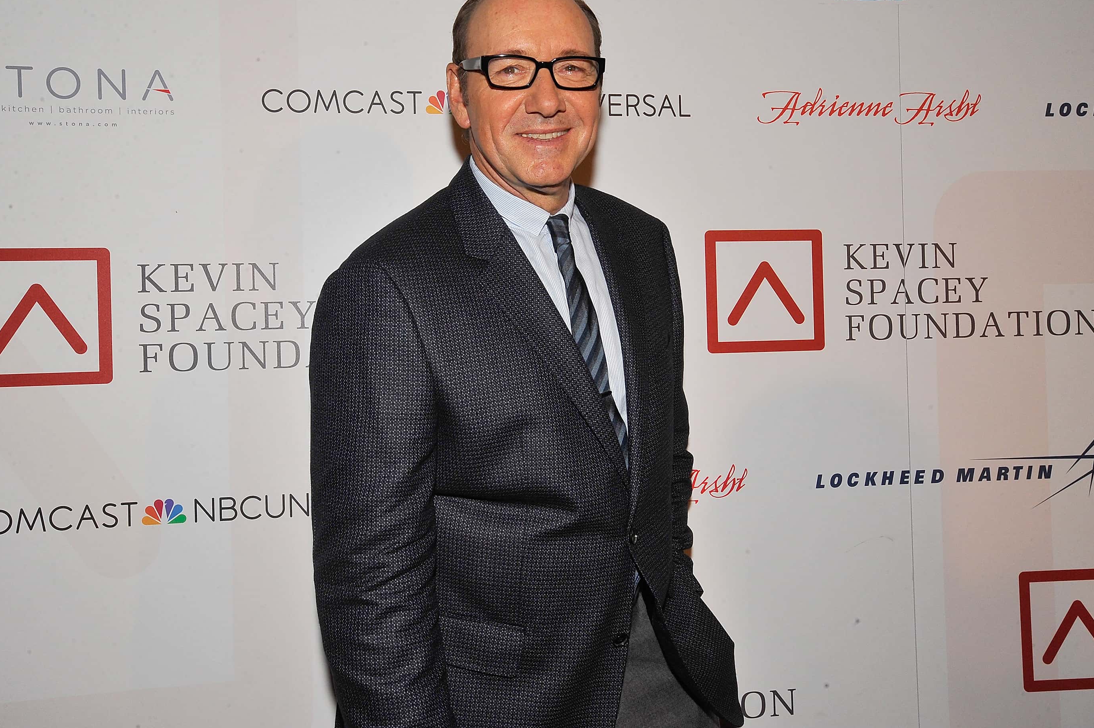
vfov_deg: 37.8
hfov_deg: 54.5
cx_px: 539
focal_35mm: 35
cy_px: 332
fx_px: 1063
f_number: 16
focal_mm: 32
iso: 1000
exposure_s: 1/125
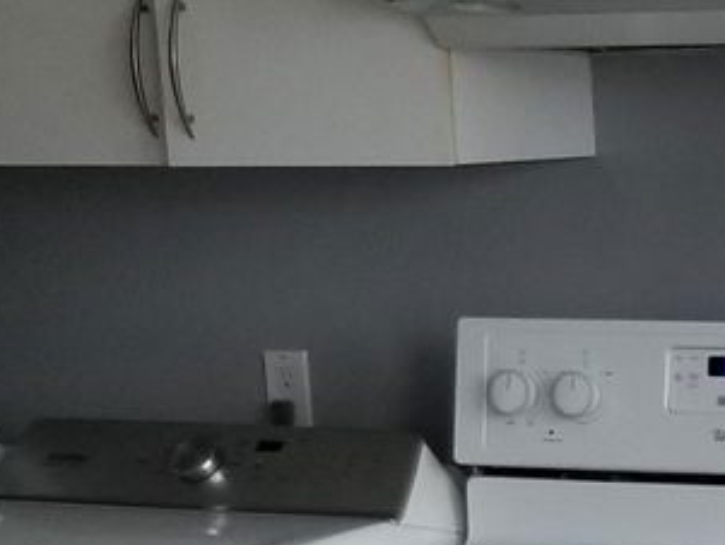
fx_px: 2891
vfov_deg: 10.4
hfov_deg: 13.6
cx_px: 1026
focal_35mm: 138
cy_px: 791
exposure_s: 1/33
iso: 160
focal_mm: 4.25
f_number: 1.7
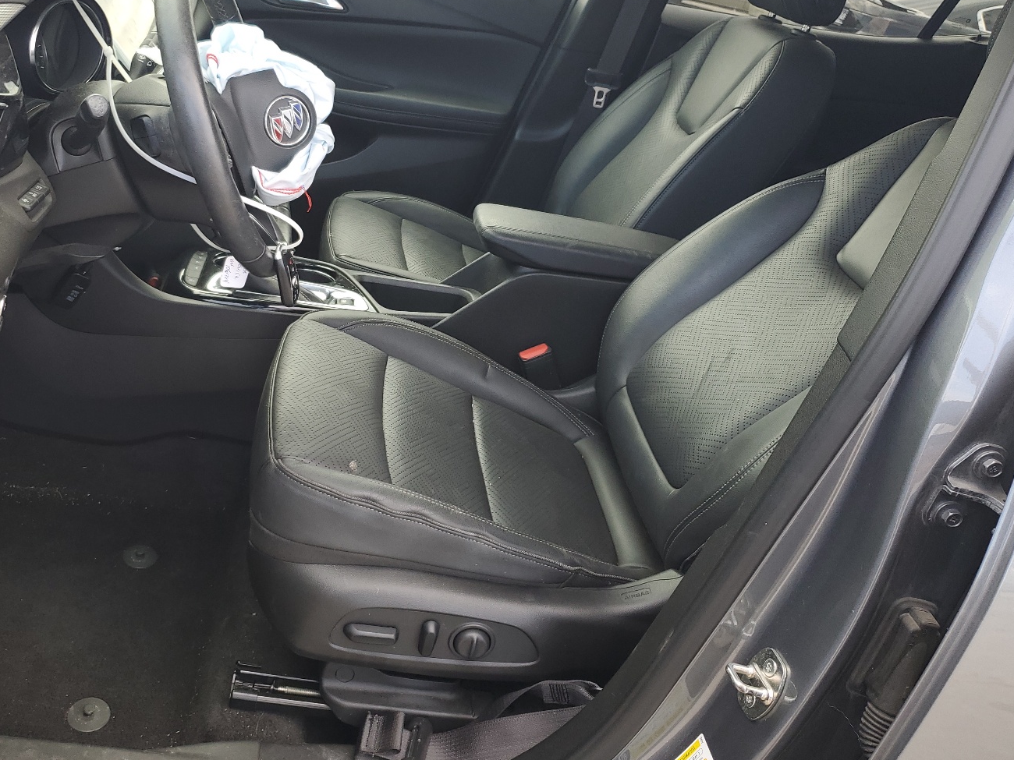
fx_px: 937
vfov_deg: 43.9
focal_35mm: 32
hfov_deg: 56.6
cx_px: 432
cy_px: 306
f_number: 1.5
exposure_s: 1/182
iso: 50
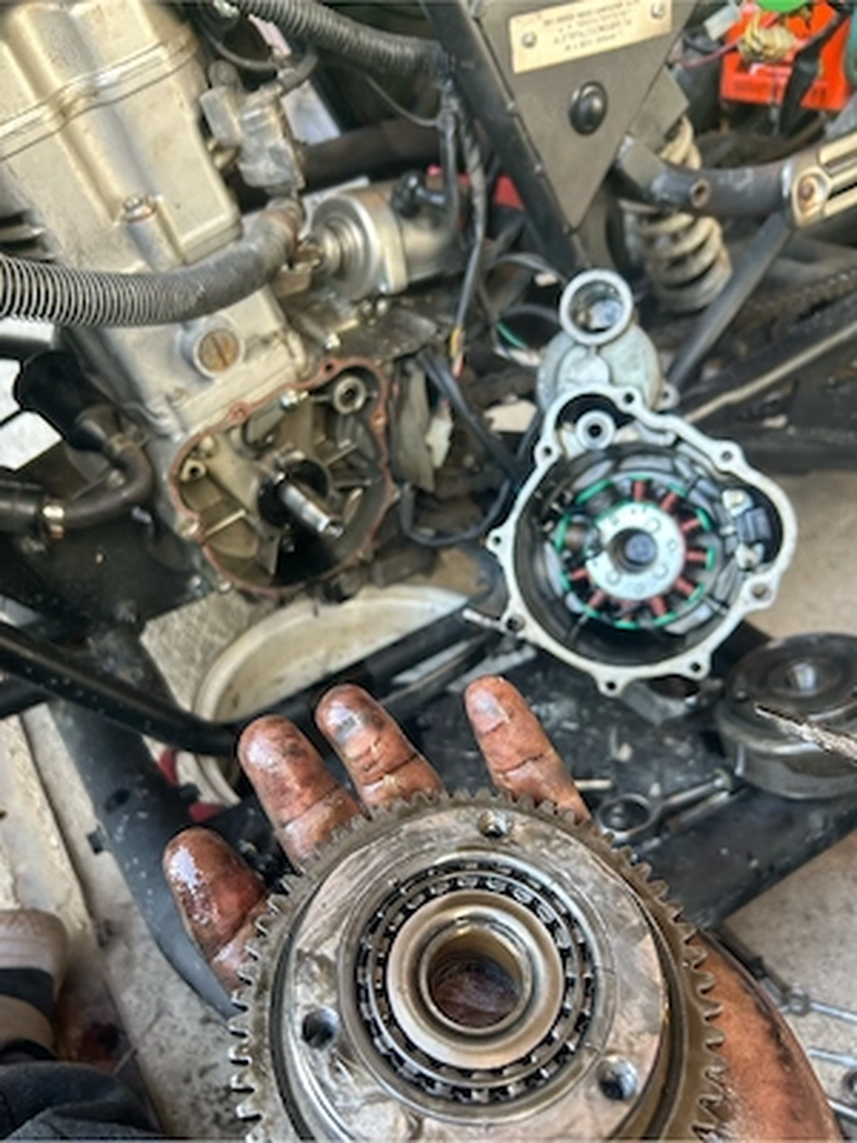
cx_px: 428
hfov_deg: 53.1
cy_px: 572
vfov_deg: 67.3
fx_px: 858
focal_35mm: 26
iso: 80
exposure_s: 1/121
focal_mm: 5.7
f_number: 1.5
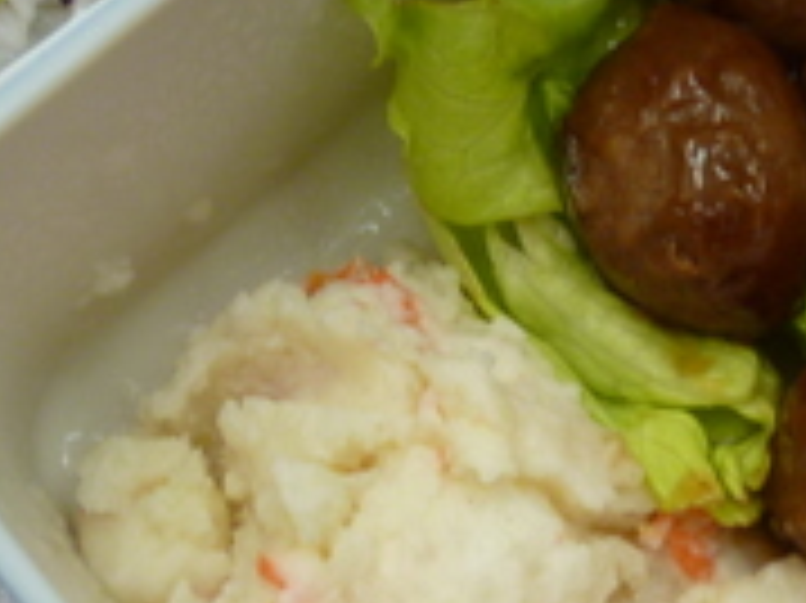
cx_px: 464
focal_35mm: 86
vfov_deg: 17.1
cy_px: 328
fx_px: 2001
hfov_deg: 22.8
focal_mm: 4.3
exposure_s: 1/60
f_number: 2.2
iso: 100
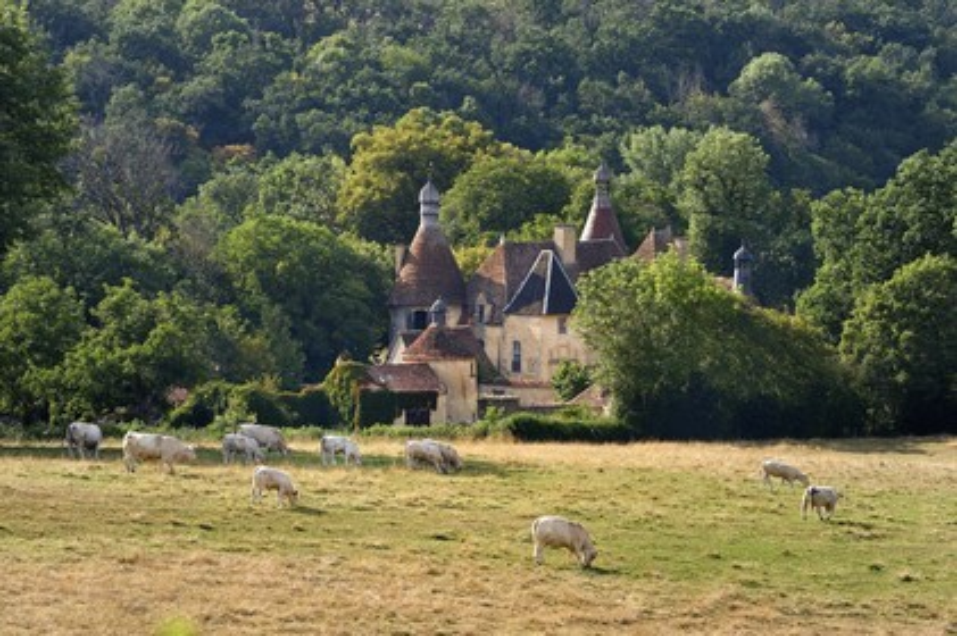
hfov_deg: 10.3
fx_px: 5312
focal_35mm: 200
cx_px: 478
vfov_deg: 6.9
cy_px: 318
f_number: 10
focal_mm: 200
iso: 250
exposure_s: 1/320
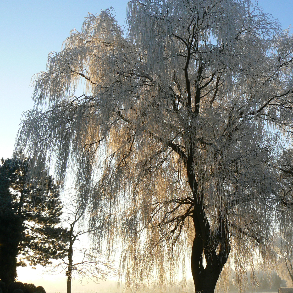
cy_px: 145
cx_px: 197
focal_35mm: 43
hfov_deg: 38.7
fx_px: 412
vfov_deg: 39.2
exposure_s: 1/250
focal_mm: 6
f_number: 5.6
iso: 80
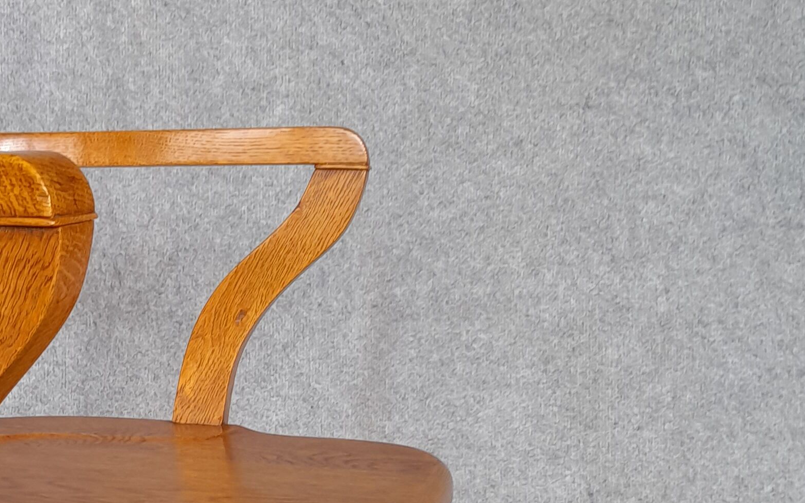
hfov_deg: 29.0
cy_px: 485
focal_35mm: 68
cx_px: 80
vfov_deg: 18.7
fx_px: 1492
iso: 64
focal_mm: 4.6
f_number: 2
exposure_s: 1/50
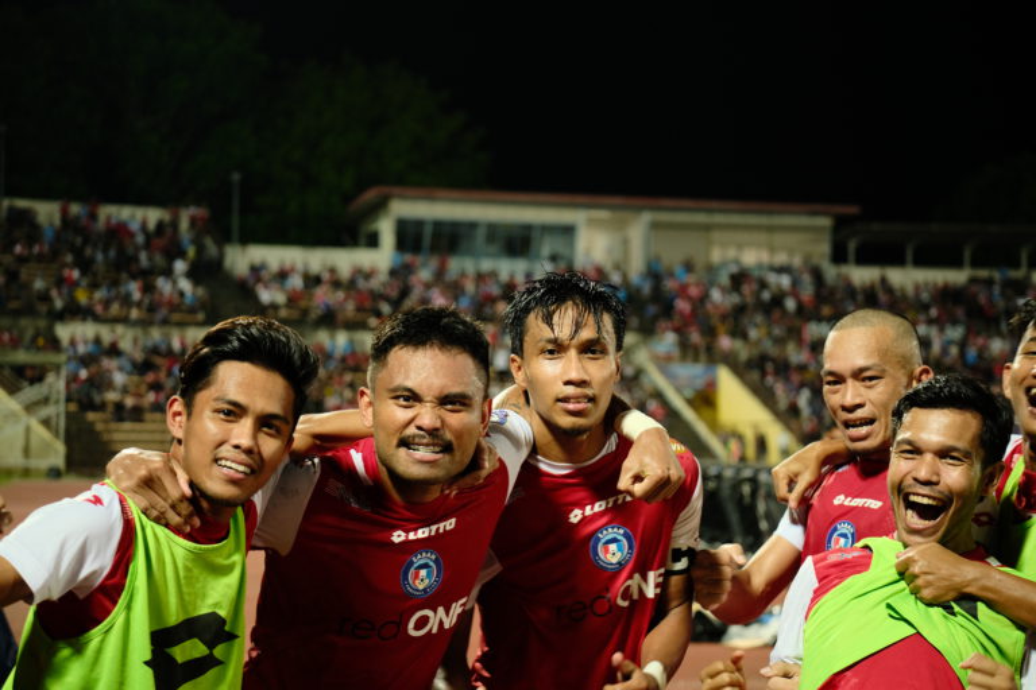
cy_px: 345
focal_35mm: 88
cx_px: 518
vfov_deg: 15.5
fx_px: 2532
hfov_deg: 23.1
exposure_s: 1/160
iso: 1000
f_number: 2.8
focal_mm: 58.7
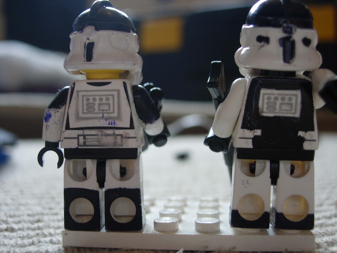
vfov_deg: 35.1
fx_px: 399
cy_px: 126
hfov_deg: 45.8
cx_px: 168
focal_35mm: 41
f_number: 2.9
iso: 64
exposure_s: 1/23.2
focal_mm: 8.5
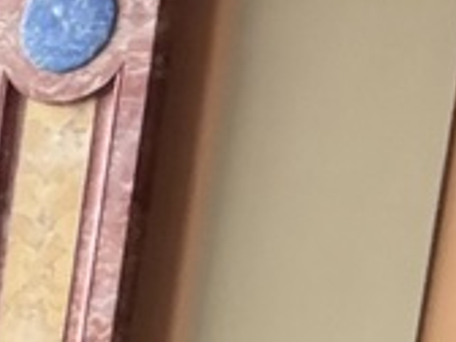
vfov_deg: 9.7
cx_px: -464
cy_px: 738
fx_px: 1844
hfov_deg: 12.4
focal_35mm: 140
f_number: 1.9
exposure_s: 1/30
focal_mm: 2.69
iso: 320
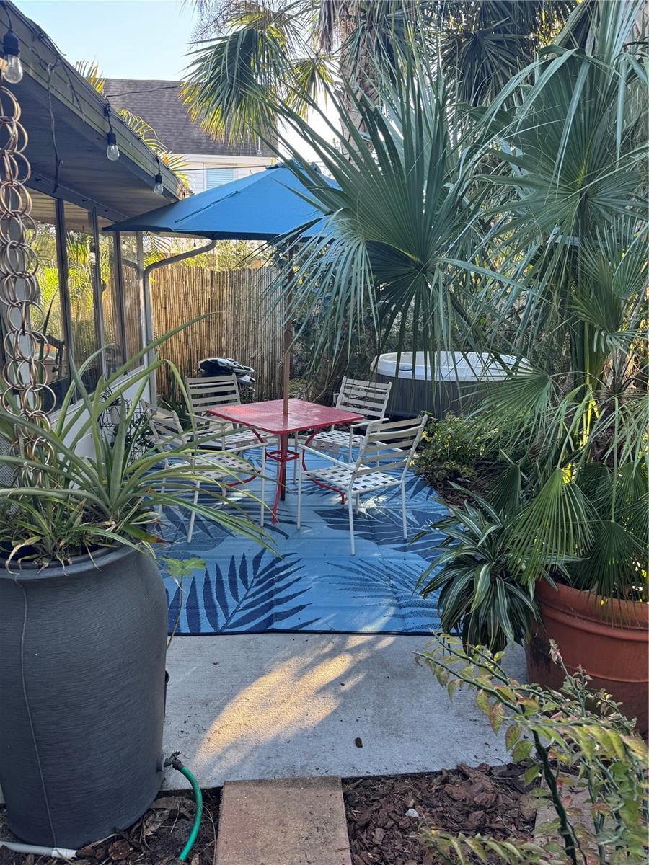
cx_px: 324
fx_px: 600
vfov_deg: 71.6
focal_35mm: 24
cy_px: 432
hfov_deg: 56.8
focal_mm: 6.76
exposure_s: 1/129
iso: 80
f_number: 1.78
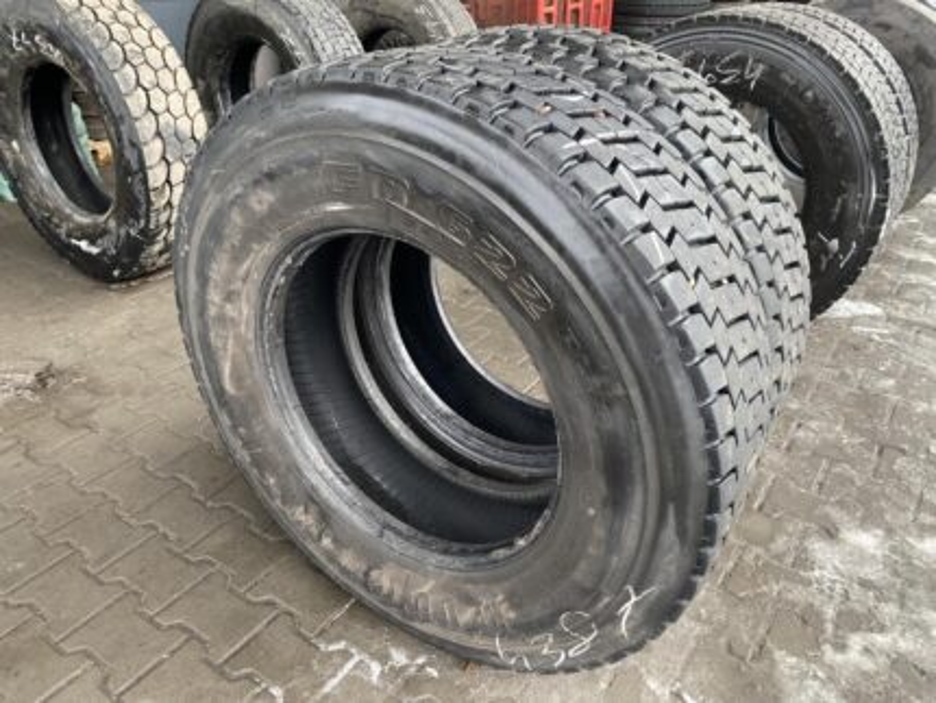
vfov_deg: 53.1
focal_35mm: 26
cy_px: 352
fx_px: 703
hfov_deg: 67.3
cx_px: 468
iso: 100
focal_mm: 4.25
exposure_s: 1/121
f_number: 1.8
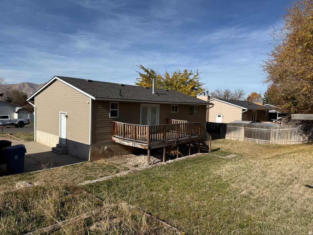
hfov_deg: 71.6
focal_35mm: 24
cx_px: 156
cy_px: 118
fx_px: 217
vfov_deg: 56.8
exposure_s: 1/6711
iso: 80
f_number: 1.78
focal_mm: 6.76
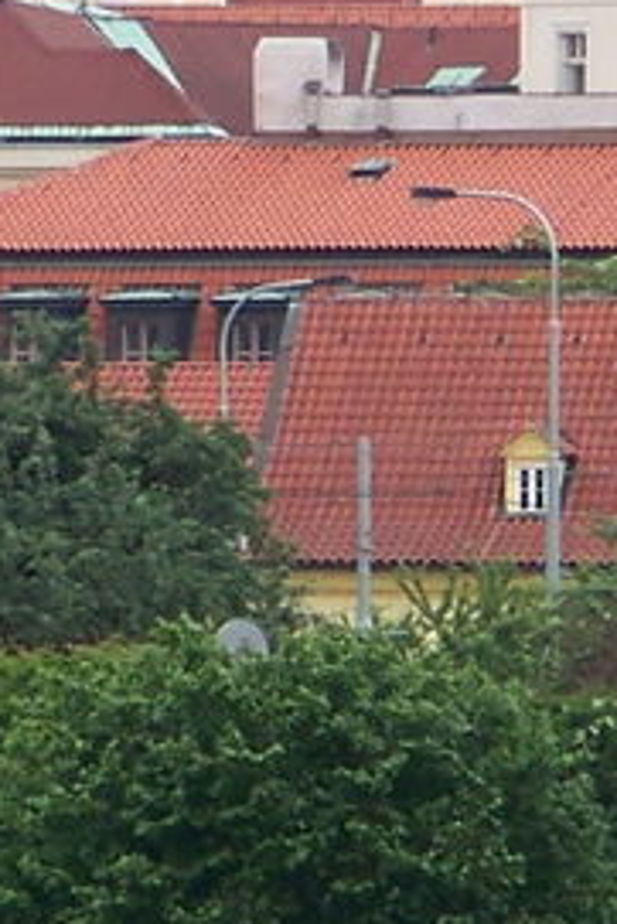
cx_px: 508
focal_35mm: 983
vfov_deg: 2.1
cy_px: 89
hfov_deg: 1.4
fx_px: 25237
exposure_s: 1/80
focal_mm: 25.7
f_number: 3.6
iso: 64
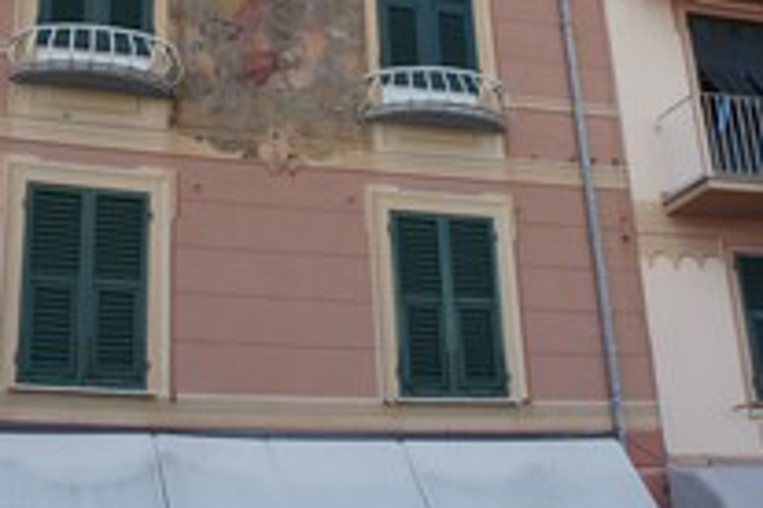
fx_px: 1272
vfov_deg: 21.9
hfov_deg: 33.4
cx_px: 346
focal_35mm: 60
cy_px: 15
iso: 200
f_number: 7.1
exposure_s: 1/200
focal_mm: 18
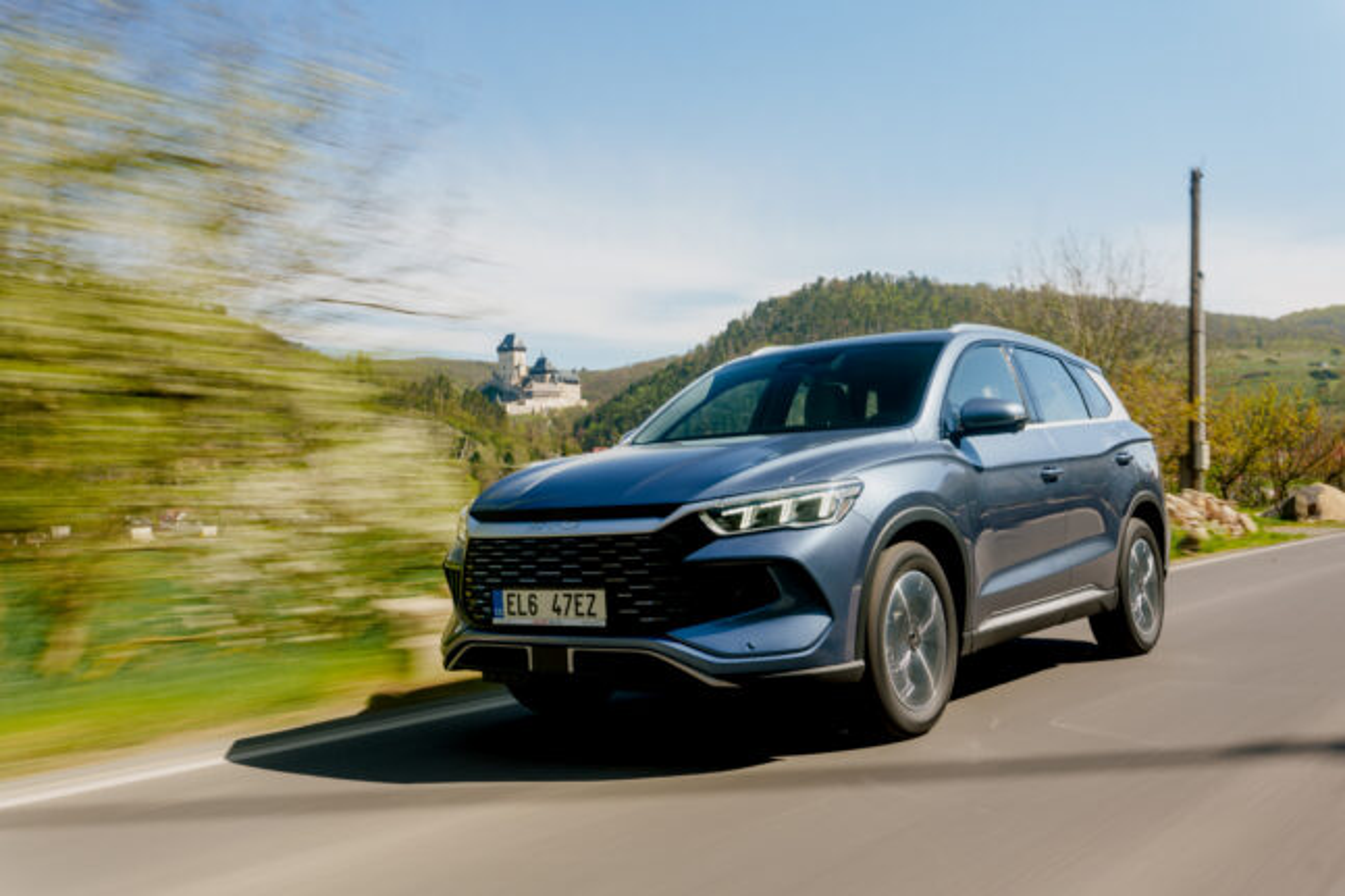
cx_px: 672
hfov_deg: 54.4
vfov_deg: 37.8
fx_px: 1307
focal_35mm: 35
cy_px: 448
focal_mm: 35
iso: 64
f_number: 6.3
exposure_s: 1/15
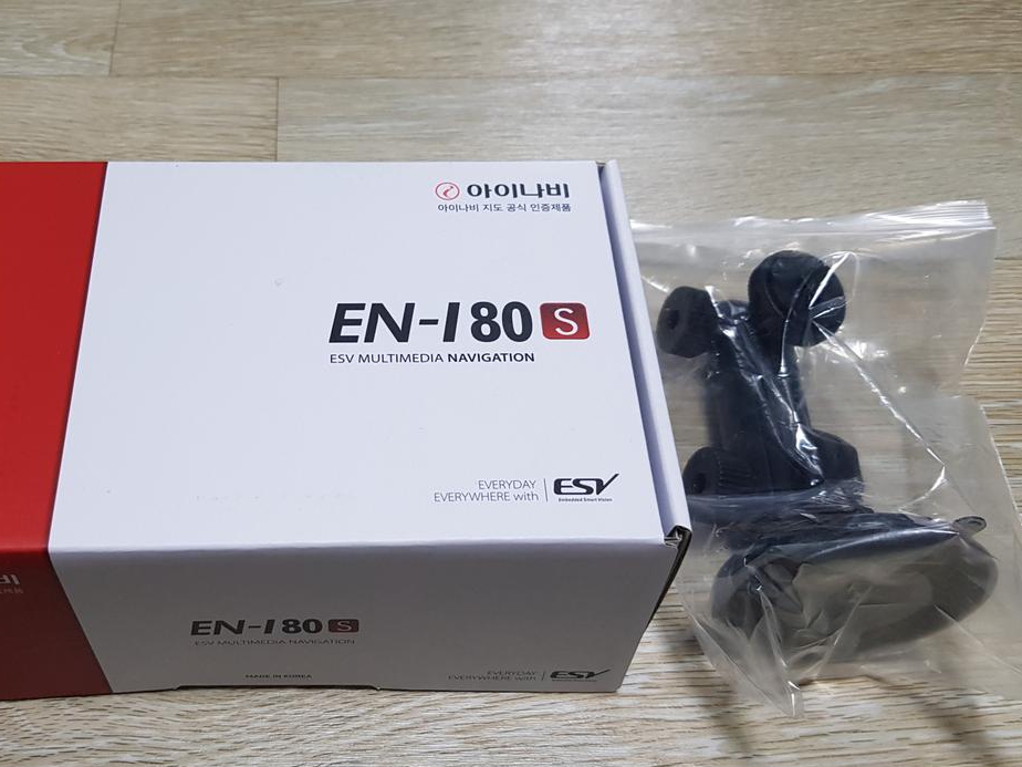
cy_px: 443
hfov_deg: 50.8
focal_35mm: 36
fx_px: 1063
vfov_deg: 39.6
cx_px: 375
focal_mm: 4.3
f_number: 1.7
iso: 100
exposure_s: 1/60
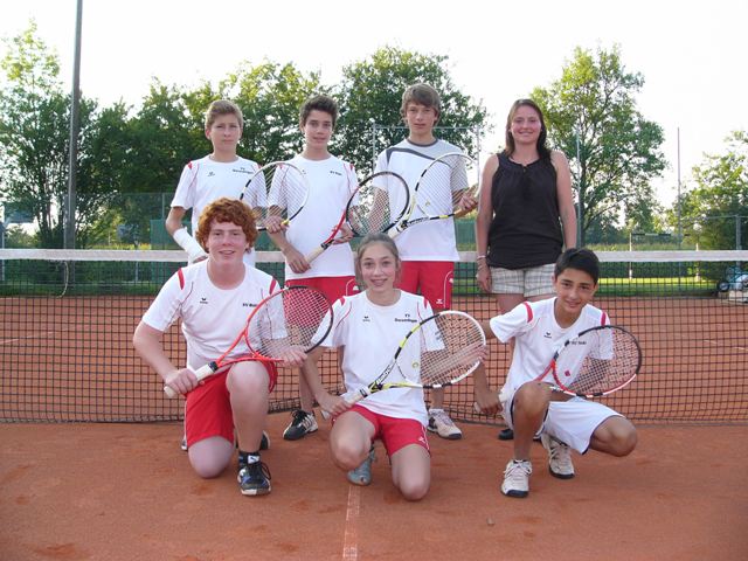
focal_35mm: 36
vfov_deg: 39.7
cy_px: 280
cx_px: 374
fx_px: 778
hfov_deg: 51.4
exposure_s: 1/100
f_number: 2.8
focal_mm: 6
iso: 50
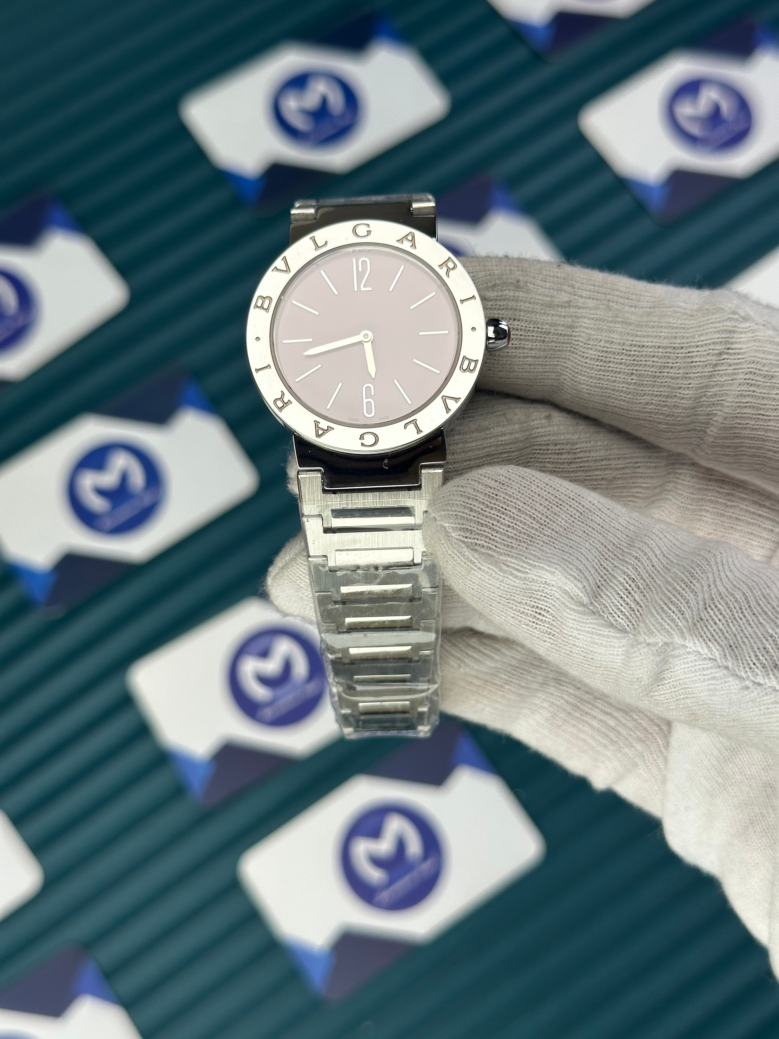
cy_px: 520
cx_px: 390
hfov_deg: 30.3
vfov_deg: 39.7
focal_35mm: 48
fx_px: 1440
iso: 64
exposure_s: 1/1157
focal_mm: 6.86
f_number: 1.78
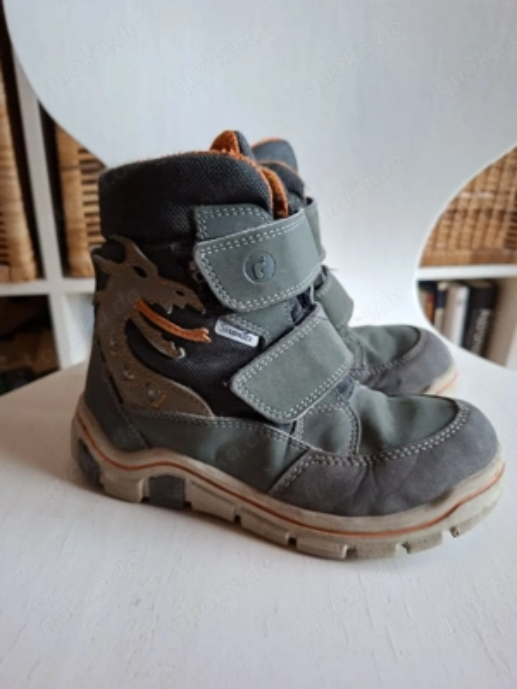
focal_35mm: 23
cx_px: 258
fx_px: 458
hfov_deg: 58.9
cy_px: 344
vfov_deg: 73.9
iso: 320
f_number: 1.8
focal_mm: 5.54
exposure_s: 1/33
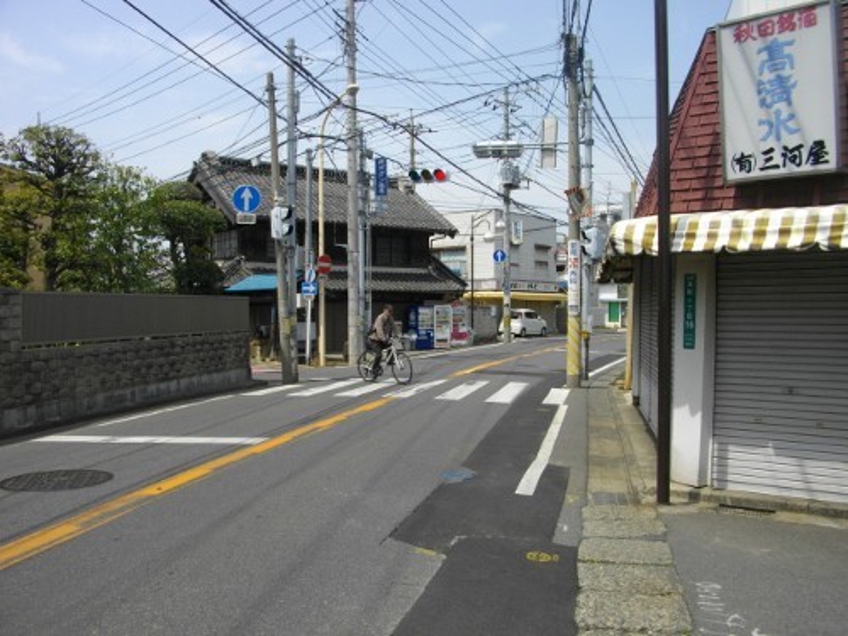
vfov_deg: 44.2
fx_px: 784
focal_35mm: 32
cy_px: 318
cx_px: 424
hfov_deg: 56.8
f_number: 5.5
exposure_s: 1/400
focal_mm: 5.7
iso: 100
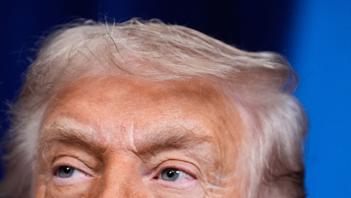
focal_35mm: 444
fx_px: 4134
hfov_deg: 4.9
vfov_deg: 2.7
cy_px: 231
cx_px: 160
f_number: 3.2
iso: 4000
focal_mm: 200
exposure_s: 1/500
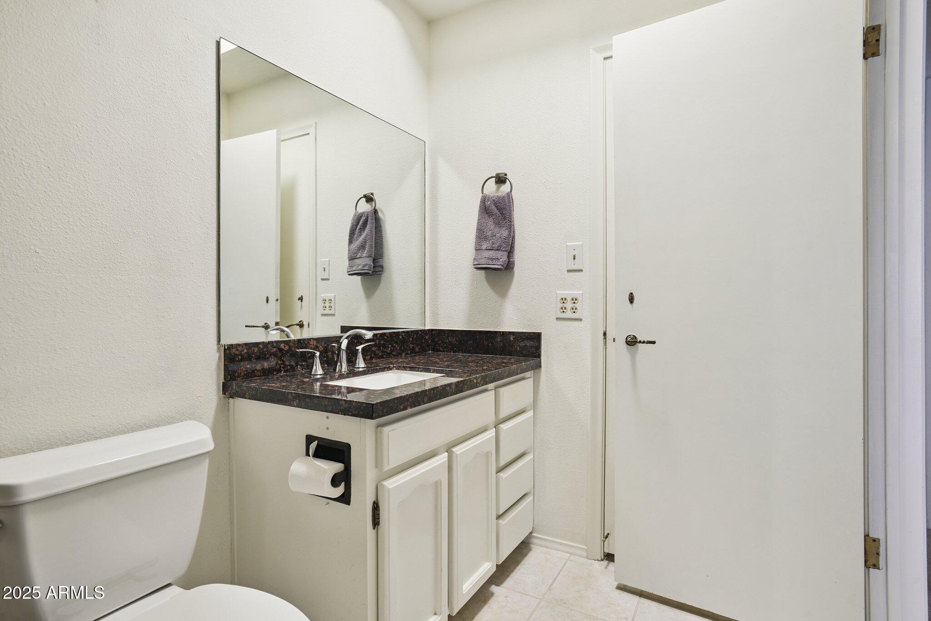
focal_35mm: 19
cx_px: 466
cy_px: 310
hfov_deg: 86.9
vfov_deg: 64.6
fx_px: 491
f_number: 9
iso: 320
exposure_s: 1/10
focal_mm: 19
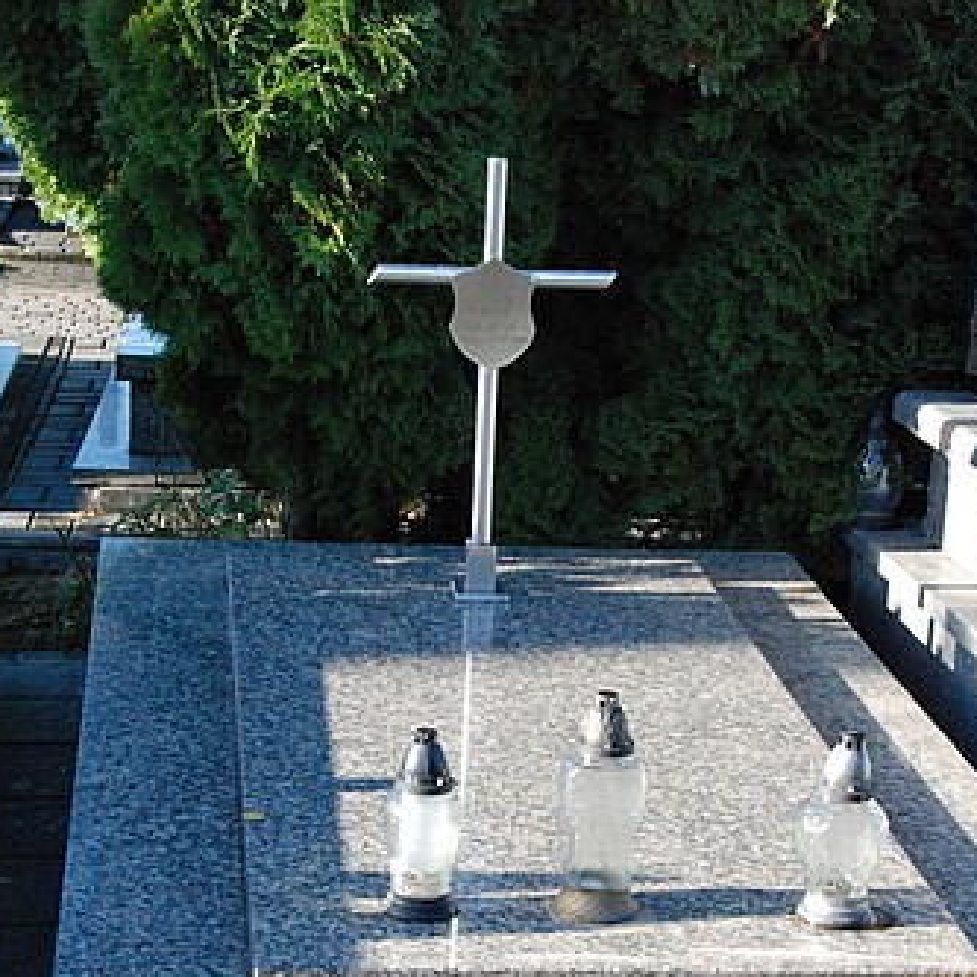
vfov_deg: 20.2
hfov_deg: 20.2
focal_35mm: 86
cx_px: 481
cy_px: 599
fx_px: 2740
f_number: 11
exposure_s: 1/500
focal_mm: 35
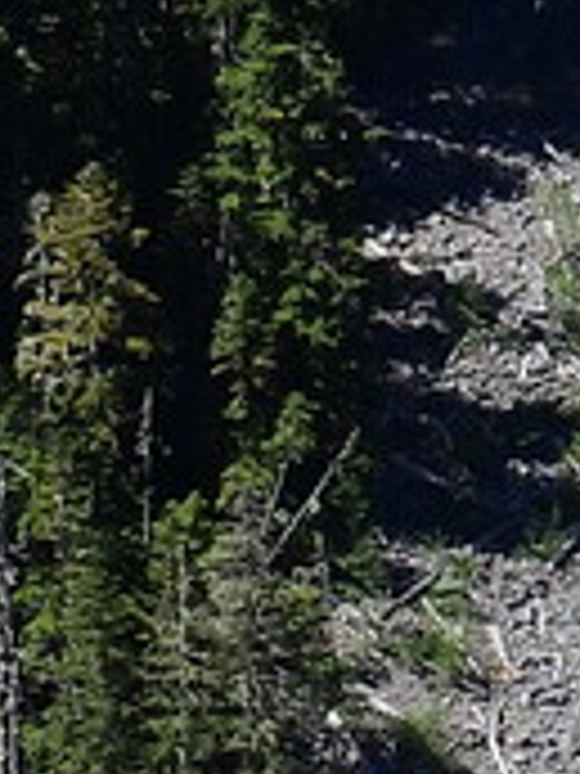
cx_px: 787
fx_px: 13293
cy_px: 1264
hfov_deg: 2.5
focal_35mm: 595
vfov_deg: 3.3
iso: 100
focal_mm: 14.3
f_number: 3.5
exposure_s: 1/1000
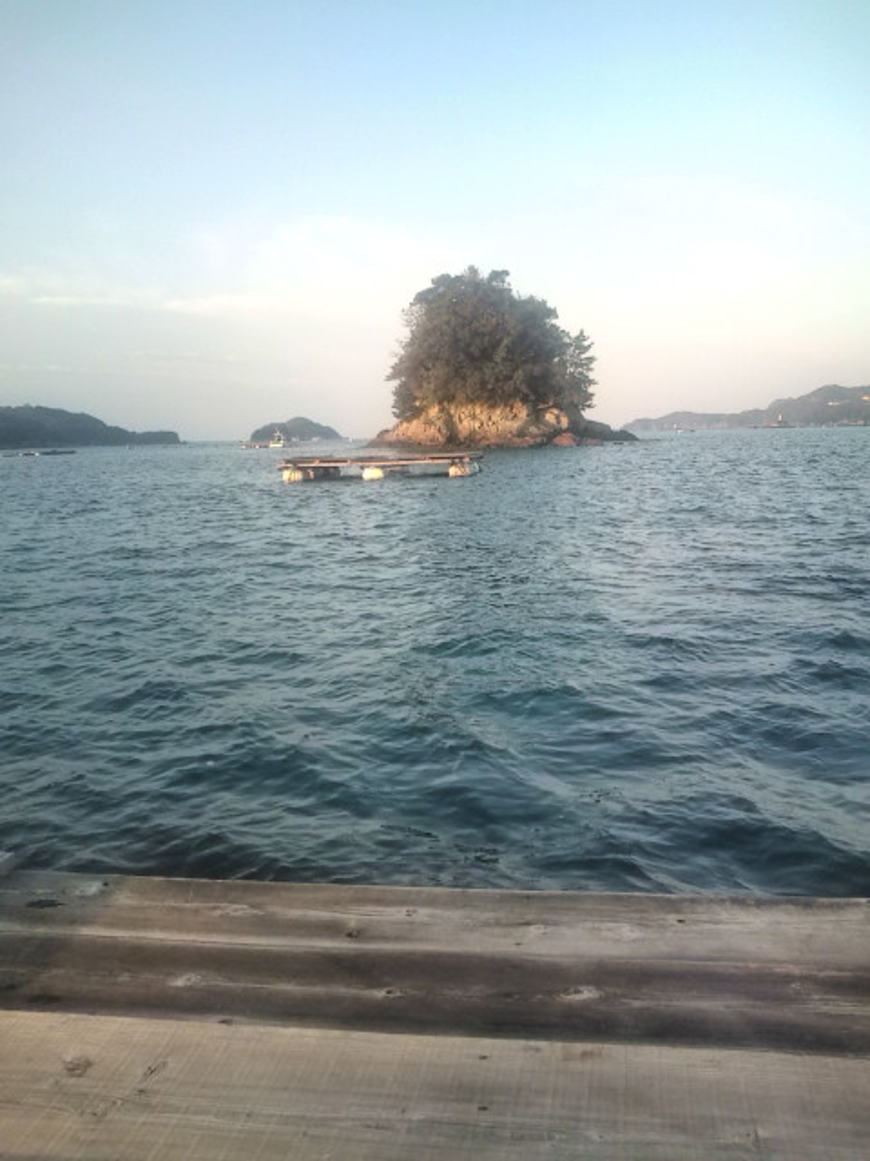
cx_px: 435
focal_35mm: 32
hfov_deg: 44.2
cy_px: 580
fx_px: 1072
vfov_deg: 56.8
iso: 40
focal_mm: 3.3
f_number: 2.8
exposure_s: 1/120
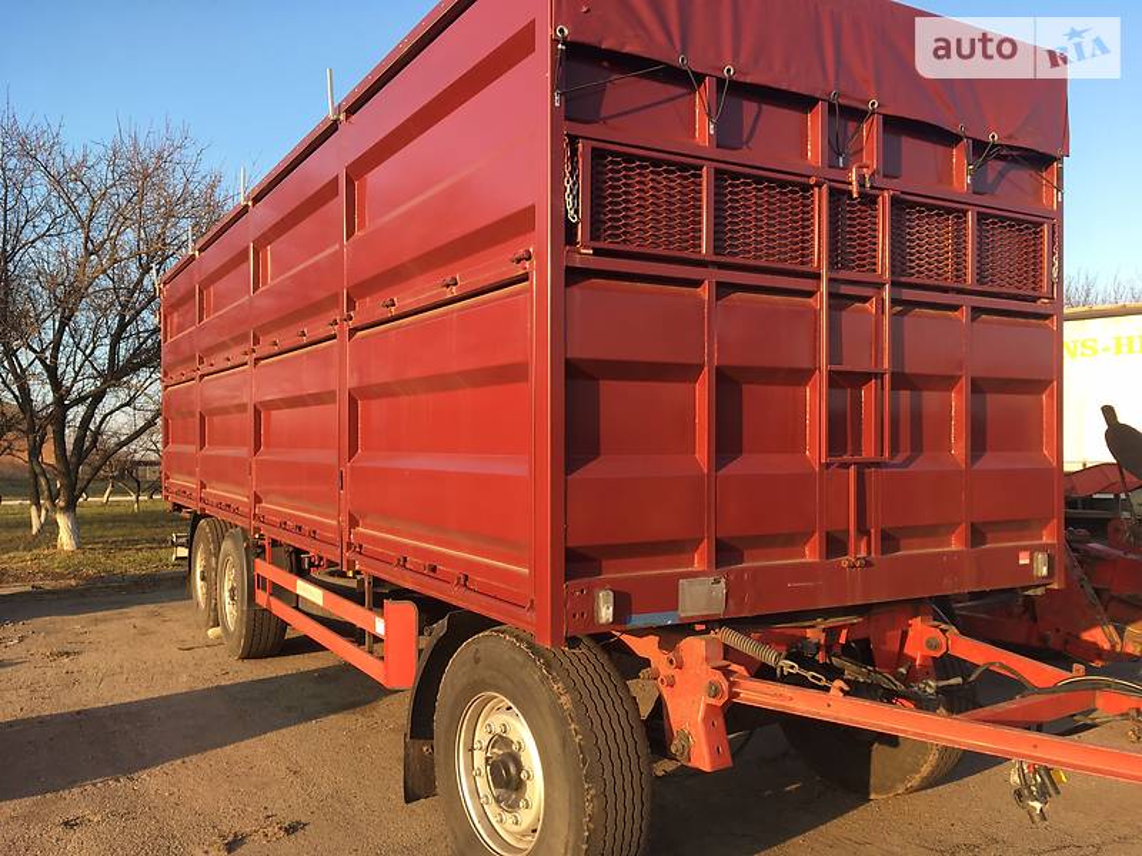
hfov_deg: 61.7
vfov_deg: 48.2
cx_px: 571
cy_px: 428
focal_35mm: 29
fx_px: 957
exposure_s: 1/301
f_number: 2.2
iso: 25
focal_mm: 4.2
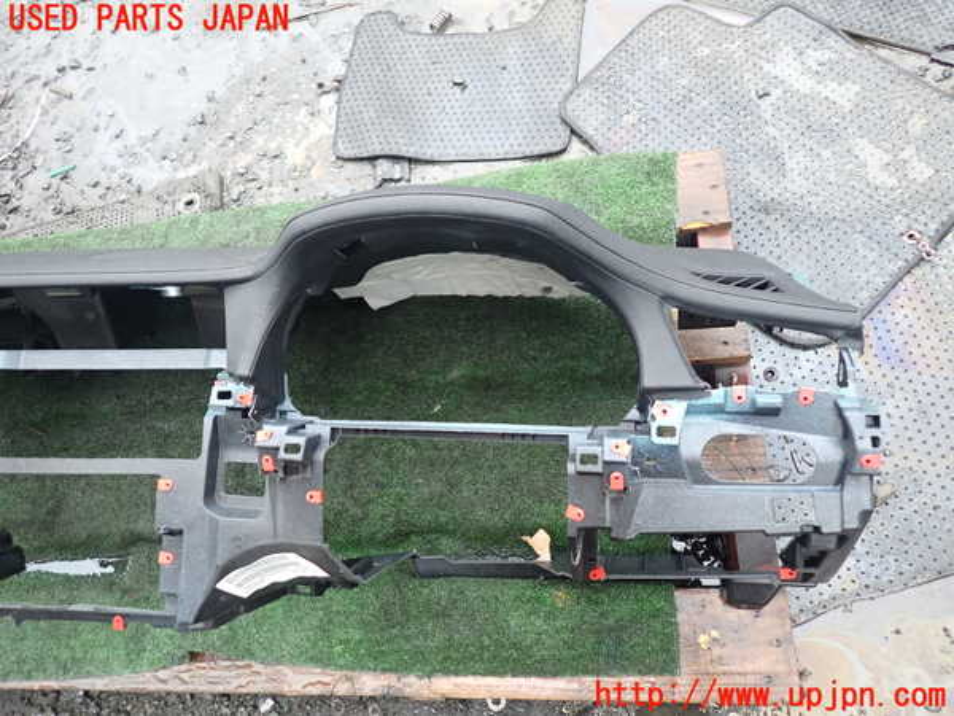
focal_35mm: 25
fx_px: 689
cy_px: 358
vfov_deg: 54.9
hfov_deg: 69.4
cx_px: 477
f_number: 2
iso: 200
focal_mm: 4.5
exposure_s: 1/30
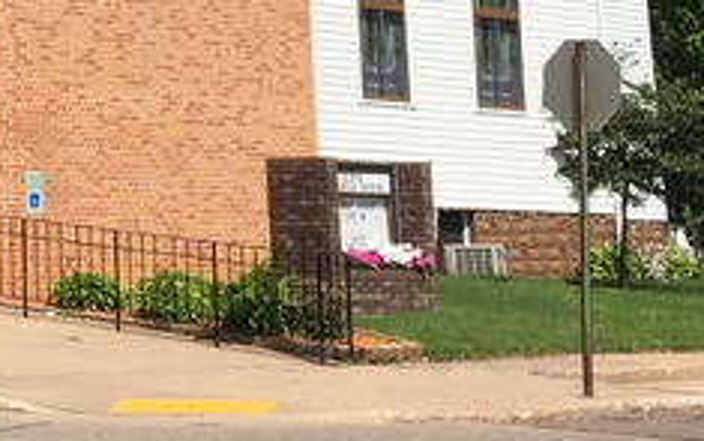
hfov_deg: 14.8
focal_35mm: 137
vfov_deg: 8.7
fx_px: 2629
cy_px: -609
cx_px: -100
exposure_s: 1/2326
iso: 32
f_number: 2.2
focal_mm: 4.15
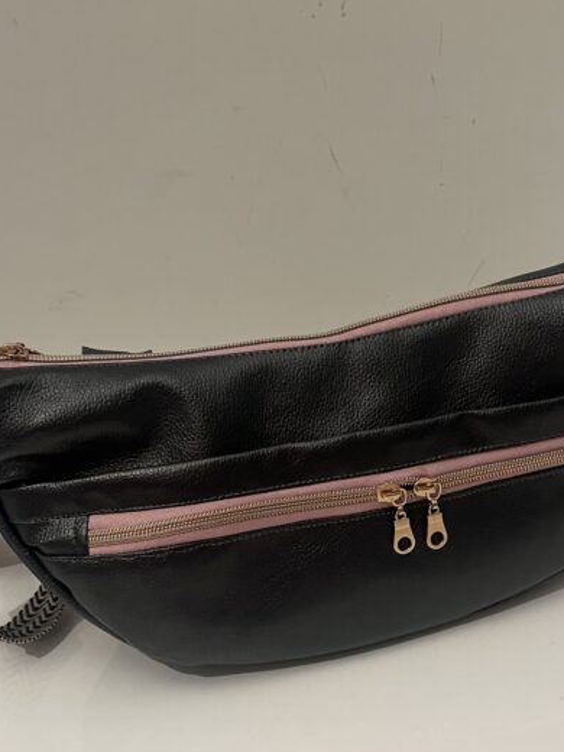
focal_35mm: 40
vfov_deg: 46.5
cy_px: 461
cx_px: 311
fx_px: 869
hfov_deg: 35.9
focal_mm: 5.1
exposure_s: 1/50
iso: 160
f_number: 1.6
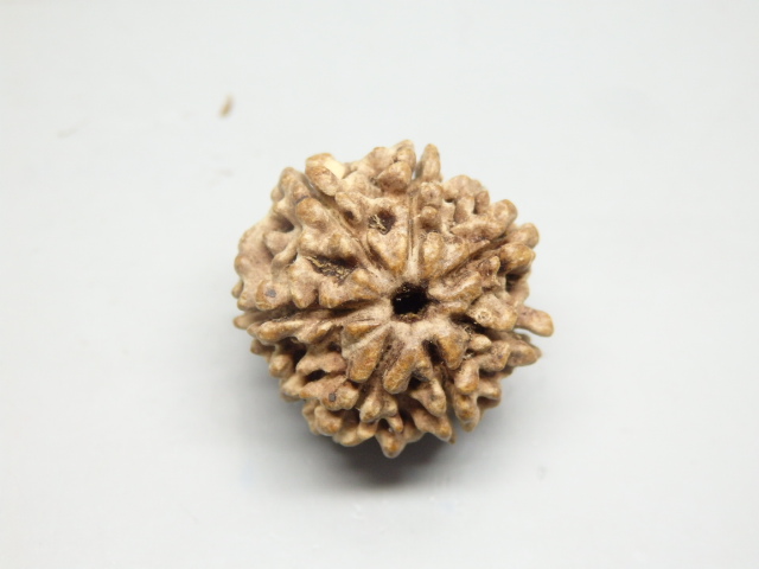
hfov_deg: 29.4
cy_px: 284
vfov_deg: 22.3
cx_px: 380
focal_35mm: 66
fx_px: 1447
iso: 400
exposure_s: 1/100
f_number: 4.4
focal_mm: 11.9
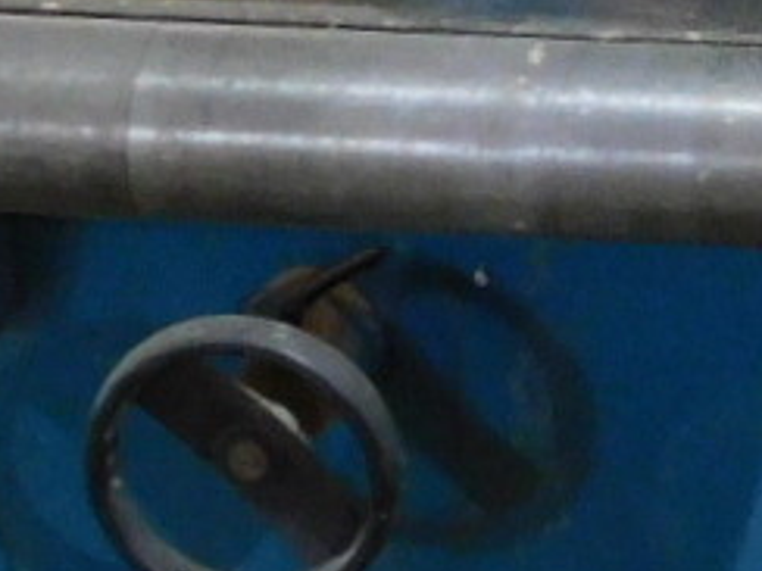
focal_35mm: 151
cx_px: 1115
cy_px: -733
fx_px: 3324
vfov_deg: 9.0
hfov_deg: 12.5
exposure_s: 1/8
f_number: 3
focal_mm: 4
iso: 400
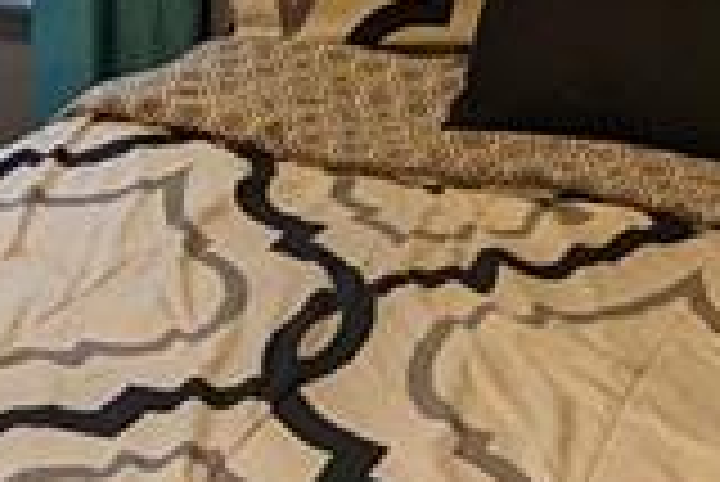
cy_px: -243
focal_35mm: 106
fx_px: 2122
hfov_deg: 19.1
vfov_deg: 12.3
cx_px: 184
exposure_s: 1/34.6
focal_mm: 2.35
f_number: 2.2
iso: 259
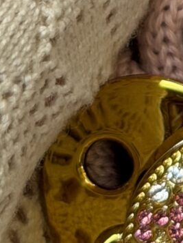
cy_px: -328
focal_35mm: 345
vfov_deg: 5.6
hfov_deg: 4.1
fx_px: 2432
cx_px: 570
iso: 64
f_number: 1.78
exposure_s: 1/121
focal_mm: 6.76
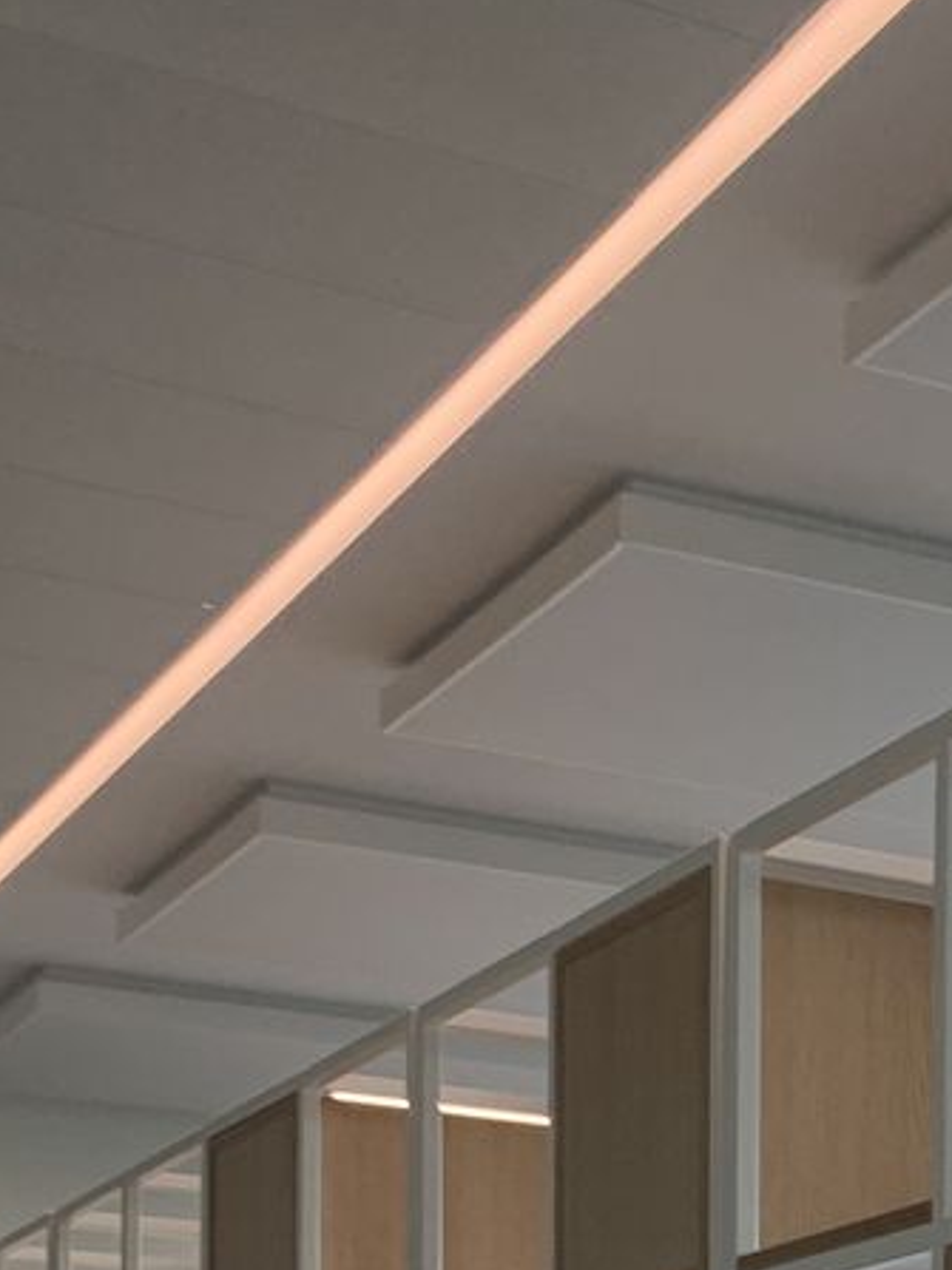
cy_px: 1938
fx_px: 3412
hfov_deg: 14.8
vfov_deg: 18.5
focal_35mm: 93
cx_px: 1407
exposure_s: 1/121
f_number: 1.8
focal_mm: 4.25
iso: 64
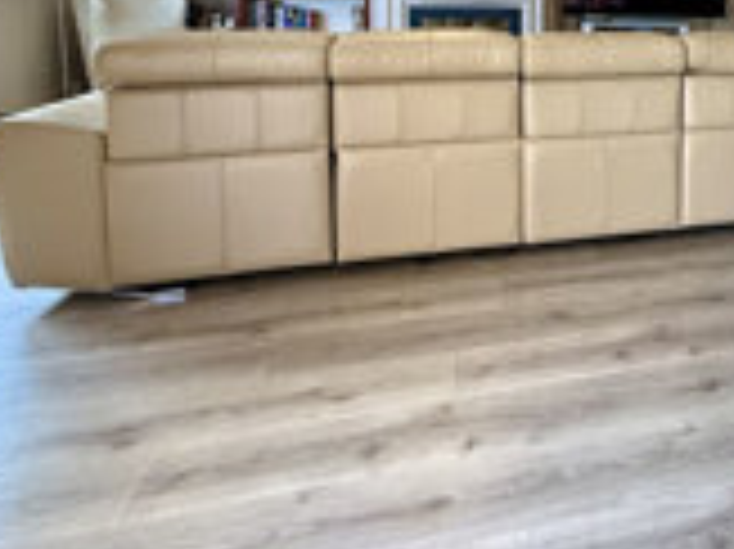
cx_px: 743
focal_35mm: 31
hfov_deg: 47.7
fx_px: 657
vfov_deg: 41.9
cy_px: 58
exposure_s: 1/100
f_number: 2.2
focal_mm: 2.22
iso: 125
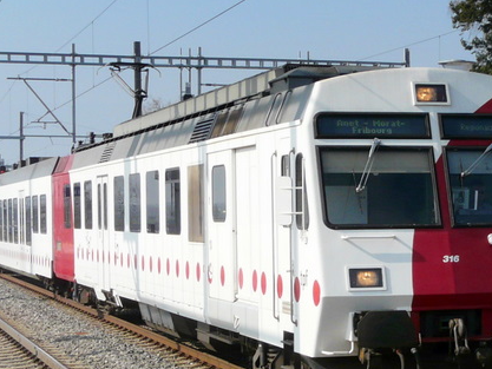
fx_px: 1535
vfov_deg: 13.7
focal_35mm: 108
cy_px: 232
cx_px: 481
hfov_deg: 17.8
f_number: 6.3
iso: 100
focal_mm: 7.4
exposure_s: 1/500
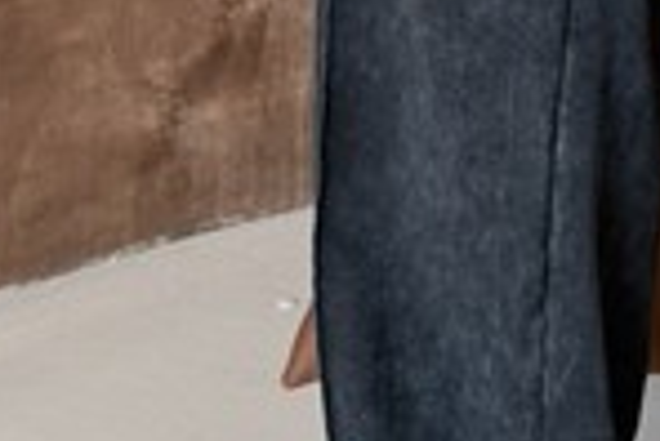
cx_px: 705
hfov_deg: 14.8
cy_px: -267
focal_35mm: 135
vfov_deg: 9.8
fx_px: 2477
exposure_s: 1/204
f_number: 1.78
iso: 80
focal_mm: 6.76
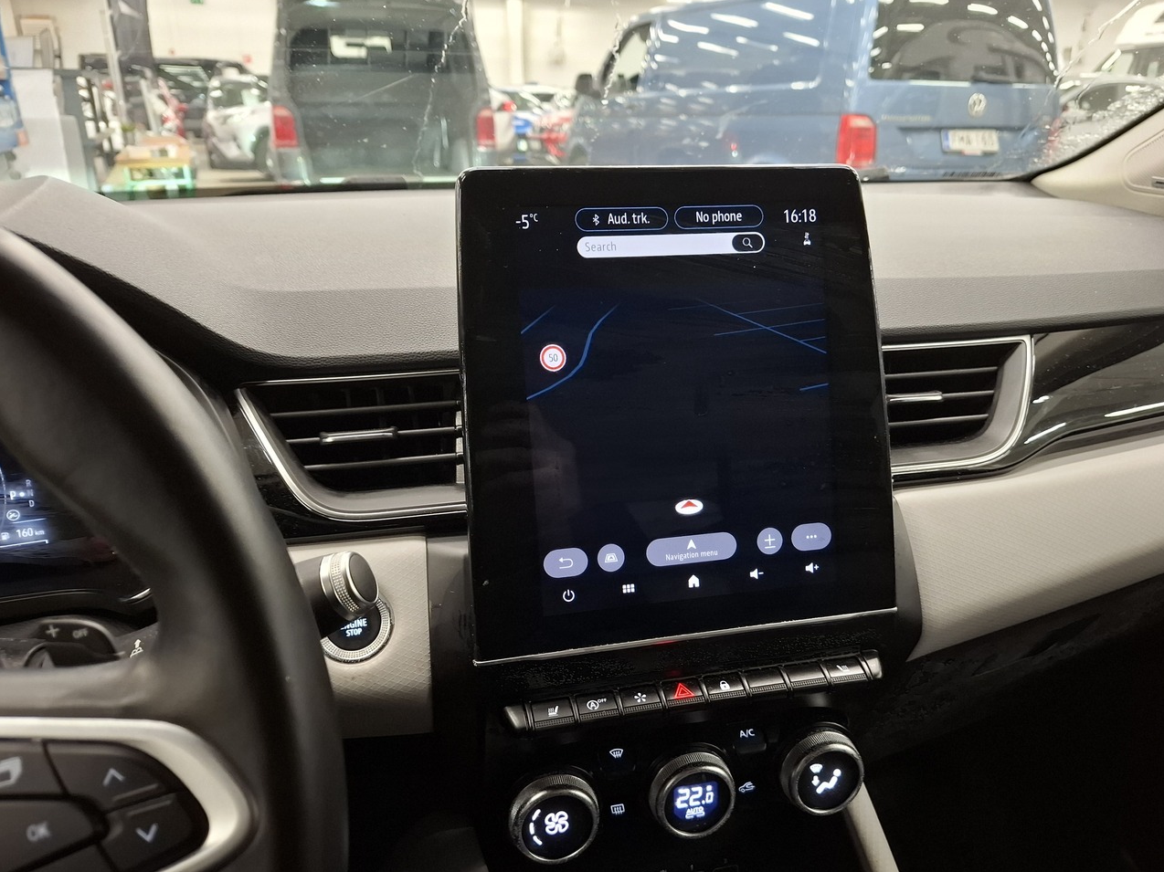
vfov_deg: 52.9
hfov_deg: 67.2
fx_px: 874
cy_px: 489
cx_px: 628
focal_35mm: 26
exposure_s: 1/25
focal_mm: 5.54
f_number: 1.8
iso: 320
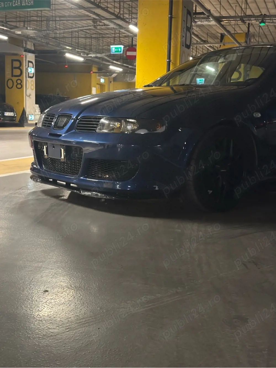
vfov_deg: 41.2
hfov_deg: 31.5
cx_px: 138
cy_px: 184
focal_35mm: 46
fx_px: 489
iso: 800
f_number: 1.78
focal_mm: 6.76
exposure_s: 1/40
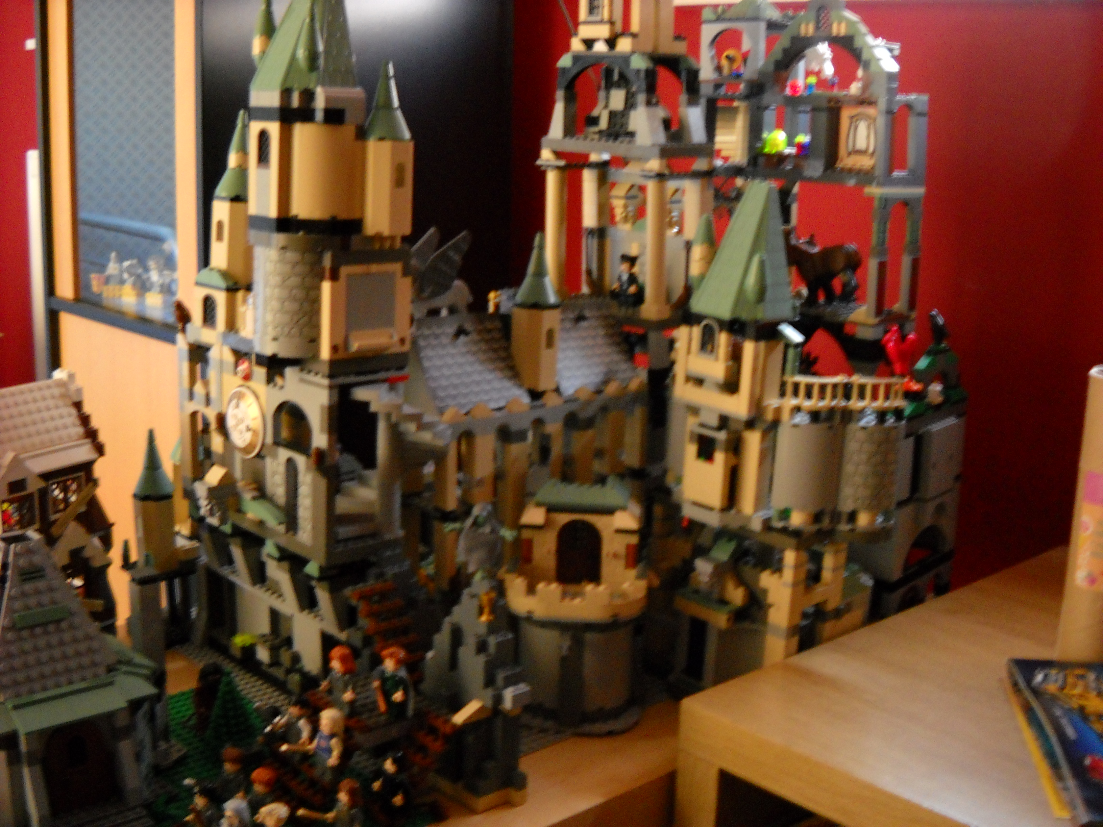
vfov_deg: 35.1
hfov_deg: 45.8
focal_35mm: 41
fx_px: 1306
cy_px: 414
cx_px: 552
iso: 400
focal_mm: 6.72
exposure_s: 1/2
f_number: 3.1
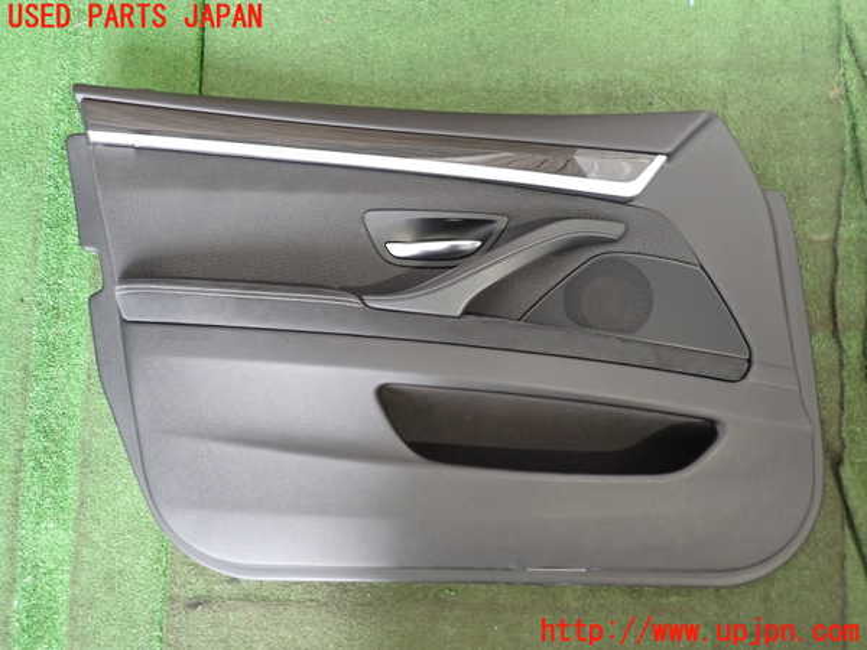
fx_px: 626
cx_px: 434
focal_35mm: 25
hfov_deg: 69.4
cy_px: 325
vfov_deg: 54.9
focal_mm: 4.5
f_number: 2
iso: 400
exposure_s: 1/30
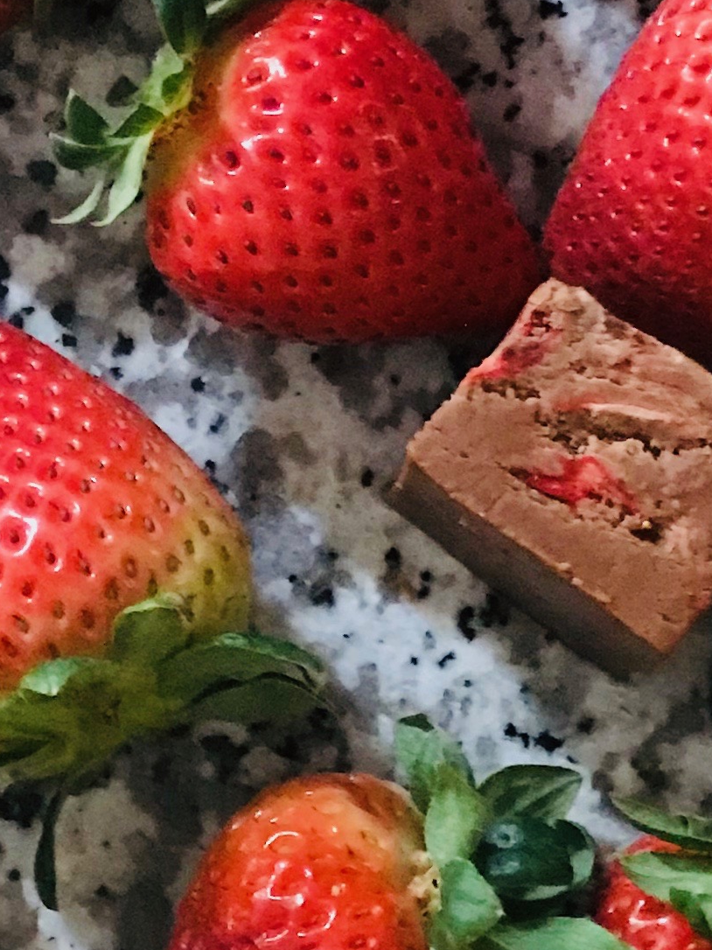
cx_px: 240
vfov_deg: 18.1
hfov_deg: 14.2
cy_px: 1096
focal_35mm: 104
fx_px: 2853
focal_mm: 3.99
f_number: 1.8
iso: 160
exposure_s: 1/4
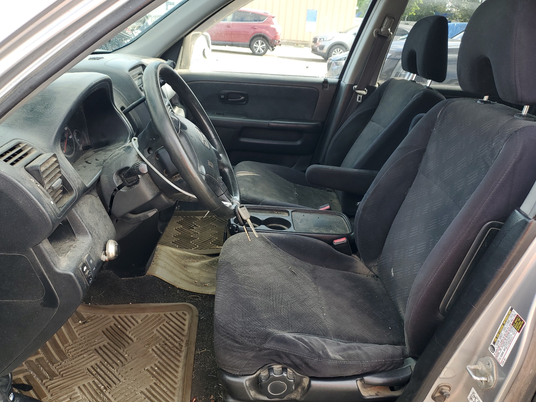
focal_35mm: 26
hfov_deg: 67.3
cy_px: 201
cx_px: 268
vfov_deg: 53.1
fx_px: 403
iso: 50
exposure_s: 1/222
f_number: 1.5
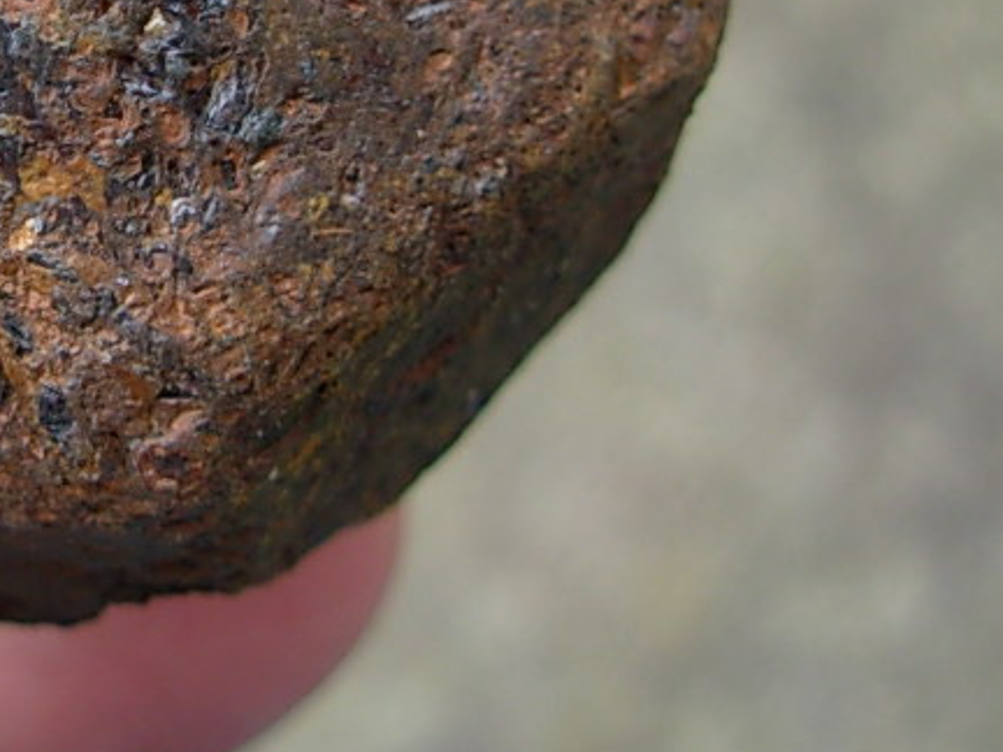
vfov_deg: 16.0
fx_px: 2608
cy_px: -30
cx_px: 23
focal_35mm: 90
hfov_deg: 21.1
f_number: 2.9
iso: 50
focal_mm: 6.3
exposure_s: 1/58.7
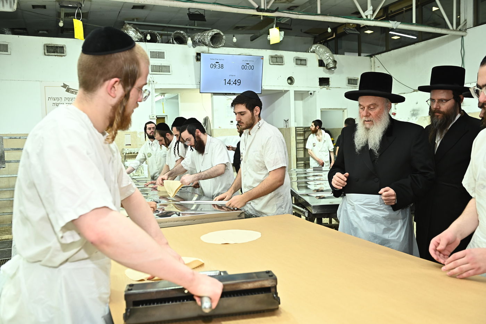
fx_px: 432
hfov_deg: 58.7
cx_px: 243
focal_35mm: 32
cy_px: 162
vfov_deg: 41.1
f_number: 4.5
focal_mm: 32
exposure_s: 1/200
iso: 1250
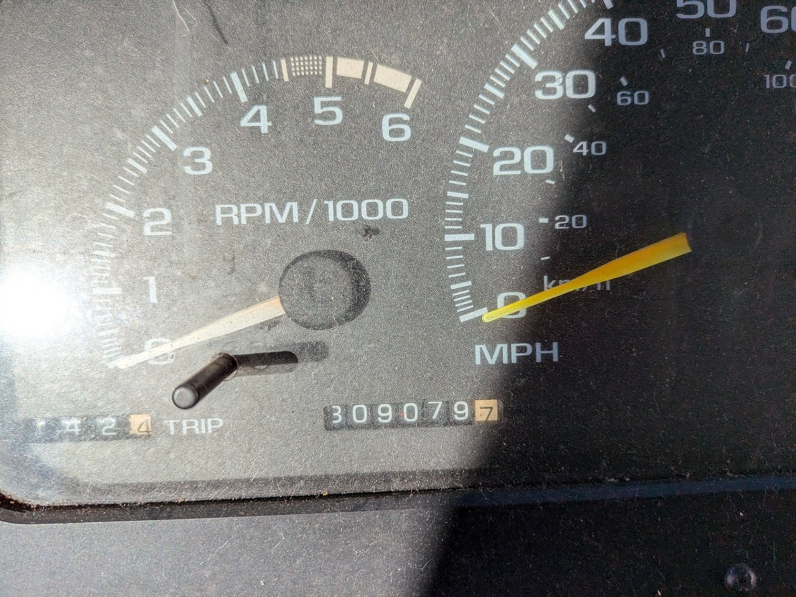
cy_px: 298
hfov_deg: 69.4
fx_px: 575
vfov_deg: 54.9
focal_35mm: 25
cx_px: 398
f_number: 1.89
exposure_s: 1/2632
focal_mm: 5.43
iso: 42
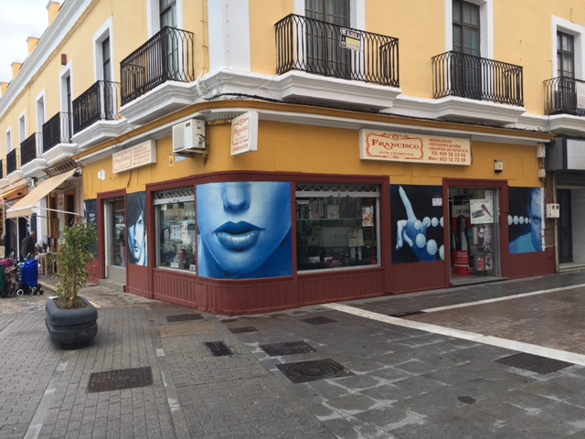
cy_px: 220
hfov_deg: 61.7
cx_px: 292
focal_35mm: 29
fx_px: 490
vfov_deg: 48.2
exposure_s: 1/100
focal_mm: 4.15
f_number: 2.2
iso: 40
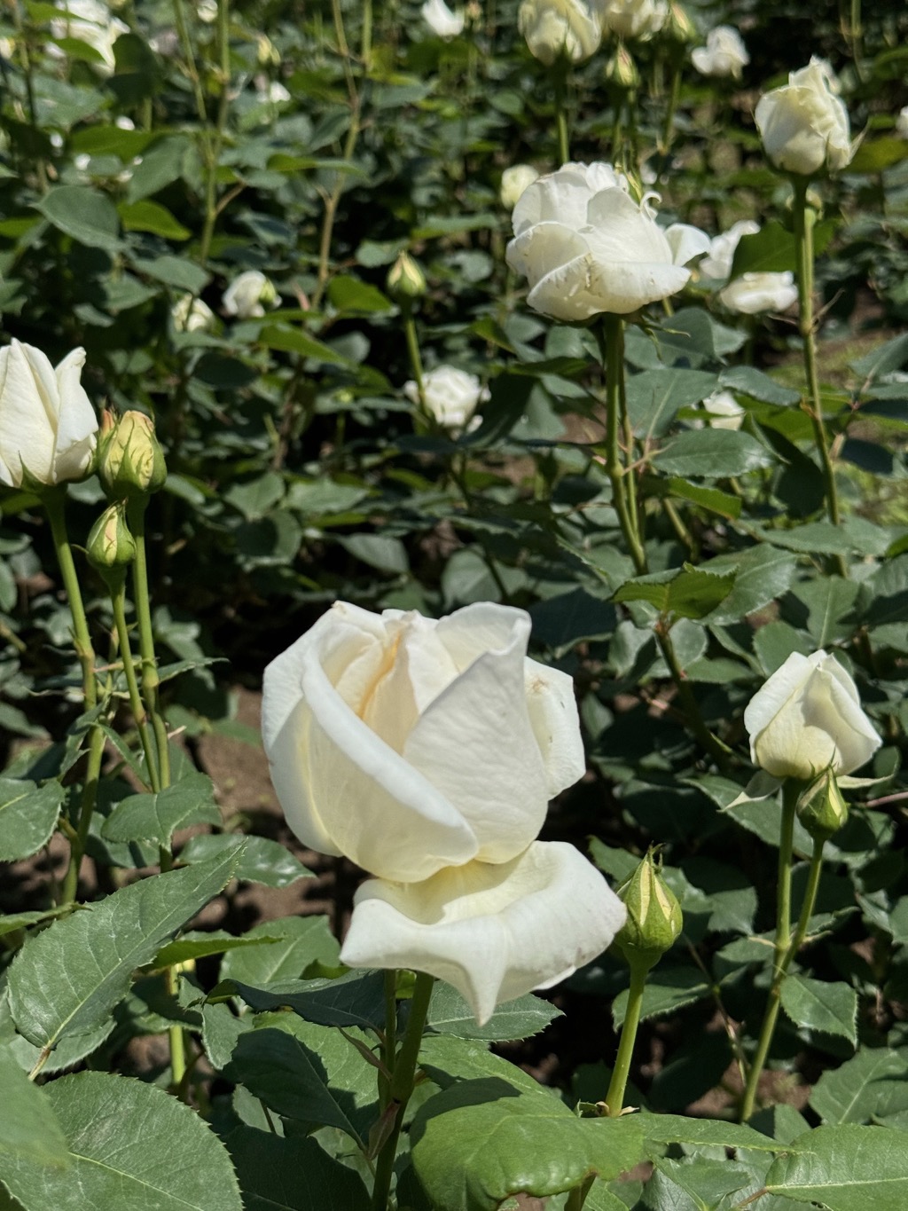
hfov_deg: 30.3
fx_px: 1678
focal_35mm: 48
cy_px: 606
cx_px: 454
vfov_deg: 39.7
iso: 80
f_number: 1.78
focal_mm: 6.76
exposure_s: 1/12500
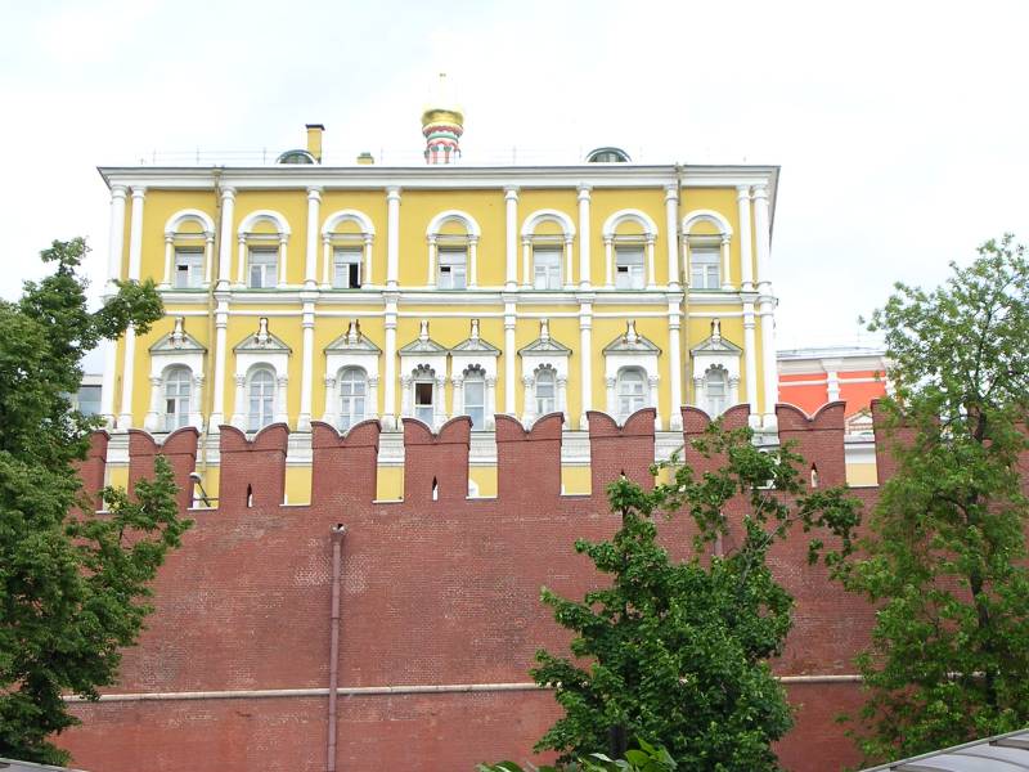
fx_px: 2259
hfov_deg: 25.7
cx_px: 514
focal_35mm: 76
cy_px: 386
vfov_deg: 19.4
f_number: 3.9
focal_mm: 11.6
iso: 100
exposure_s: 1/222
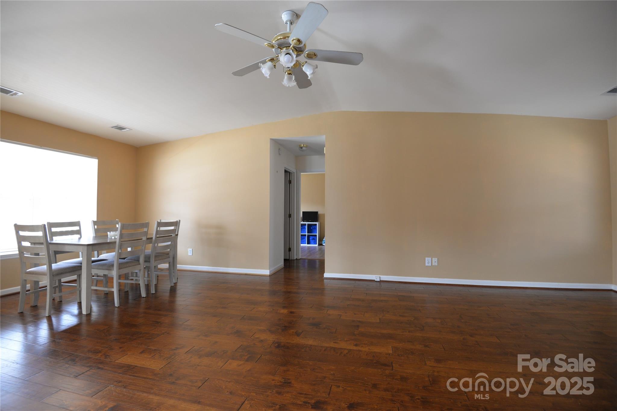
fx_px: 274
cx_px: 308
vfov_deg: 73.8
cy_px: 206
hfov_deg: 96.7
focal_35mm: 16
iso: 900
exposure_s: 1/30
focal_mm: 16
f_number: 4
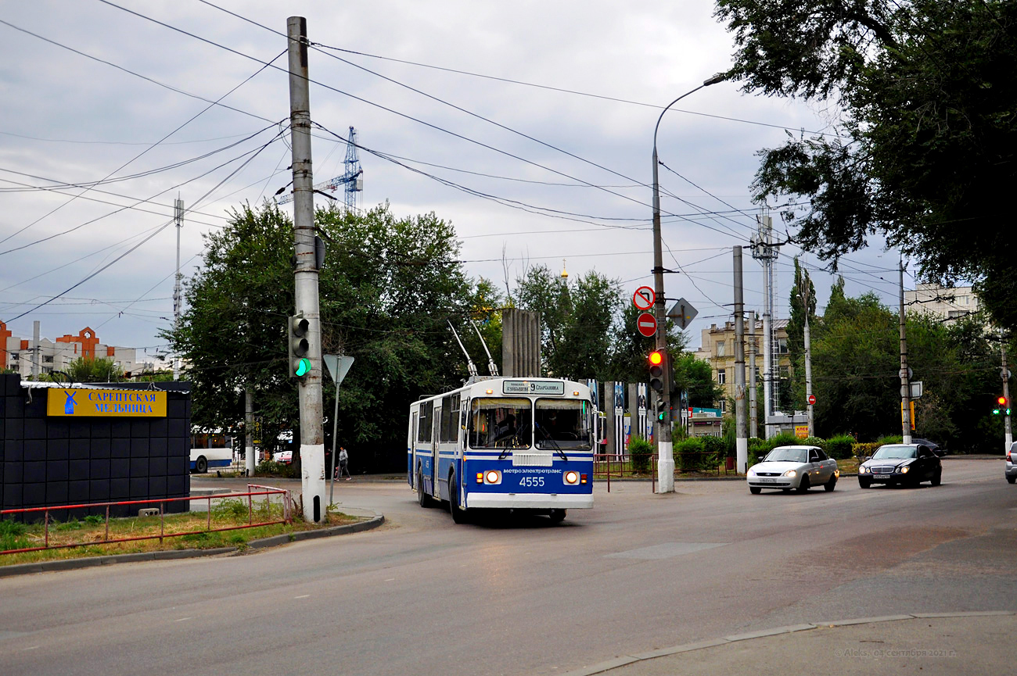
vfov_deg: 35.4
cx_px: 508
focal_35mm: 38
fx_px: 1059
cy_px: 338
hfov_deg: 51.3
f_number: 4.5
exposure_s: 1/200
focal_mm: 25
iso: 400
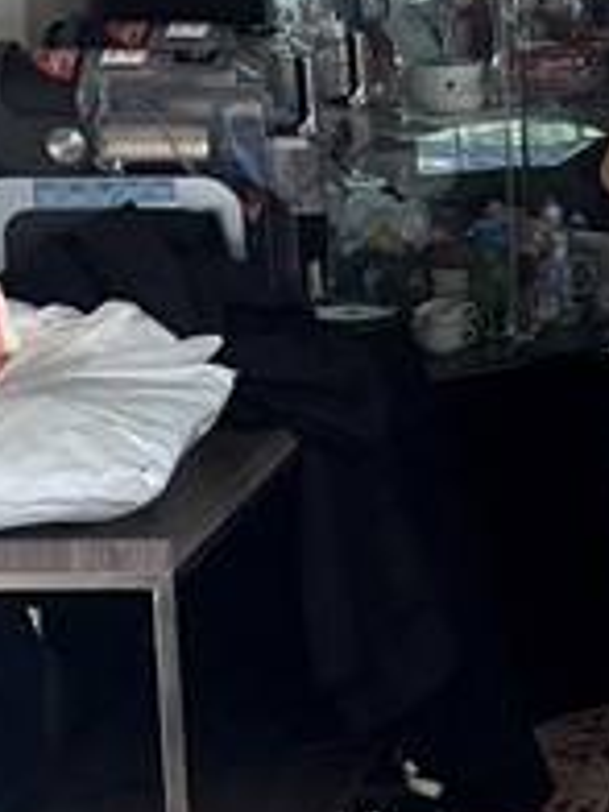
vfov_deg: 14.5
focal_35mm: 136
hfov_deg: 9.8
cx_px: 1363
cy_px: 336
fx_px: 3190
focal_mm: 5.96
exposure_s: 1/60
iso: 500
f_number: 1.6
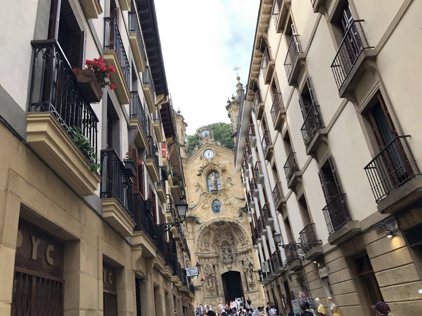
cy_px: 158
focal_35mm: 28
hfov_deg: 63.4
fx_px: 341
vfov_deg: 49.7
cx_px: 211
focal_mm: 4
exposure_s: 1/239
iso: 20
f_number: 1.8
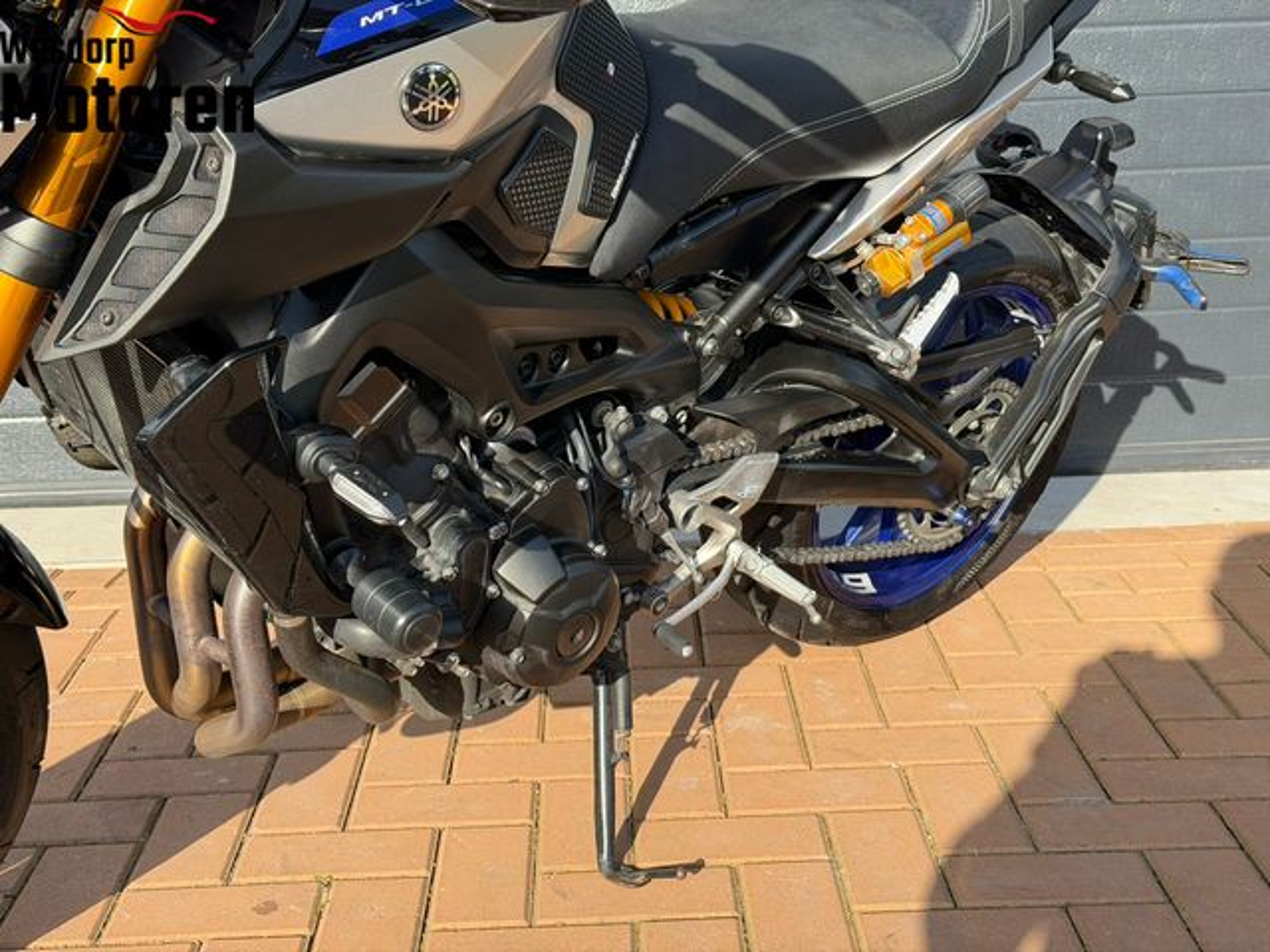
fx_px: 1761
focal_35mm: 48
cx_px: 635
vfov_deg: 30.3
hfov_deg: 39.7
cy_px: 476
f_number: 1.78
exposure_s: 1/1330
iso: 64
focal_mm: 6.76
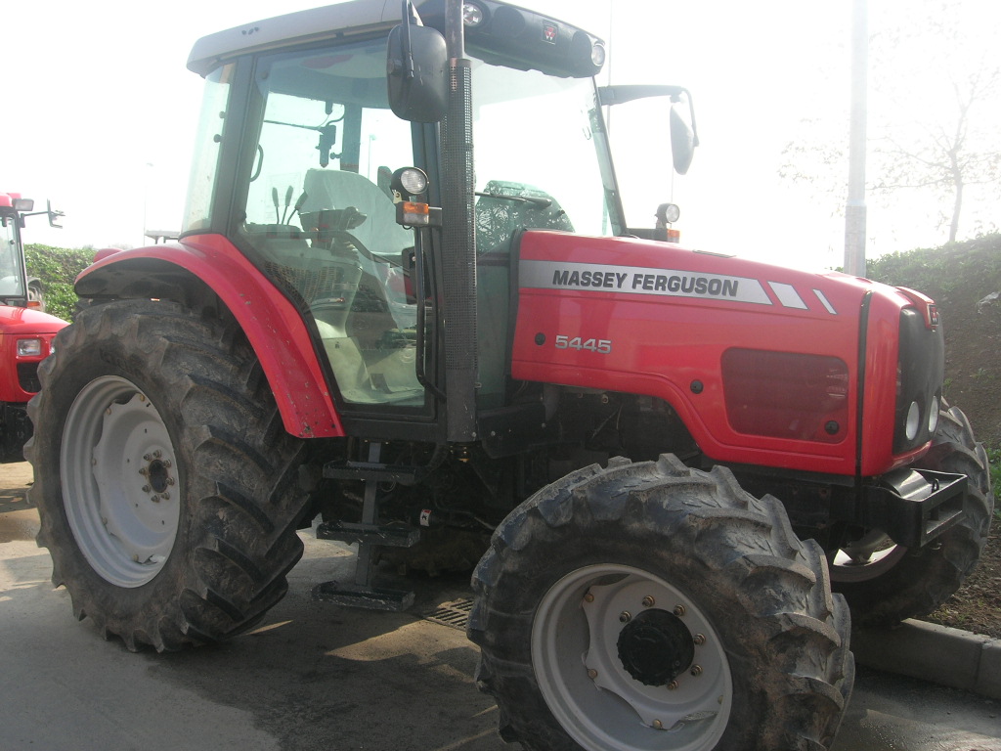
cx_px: 500
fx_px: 1099
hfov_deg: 49.0
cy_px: 376
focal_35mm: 38
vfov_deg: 37.7
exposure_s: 1/187
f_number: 4.8
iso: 64
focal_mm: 7.8
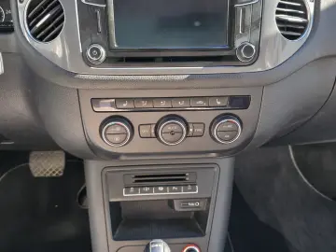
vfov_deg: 58.9
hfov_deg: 73.9
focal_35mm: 23
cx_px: 168
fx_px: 223
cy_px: 126
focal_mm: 6.3
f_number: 1.7
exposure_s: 1/182
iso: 64
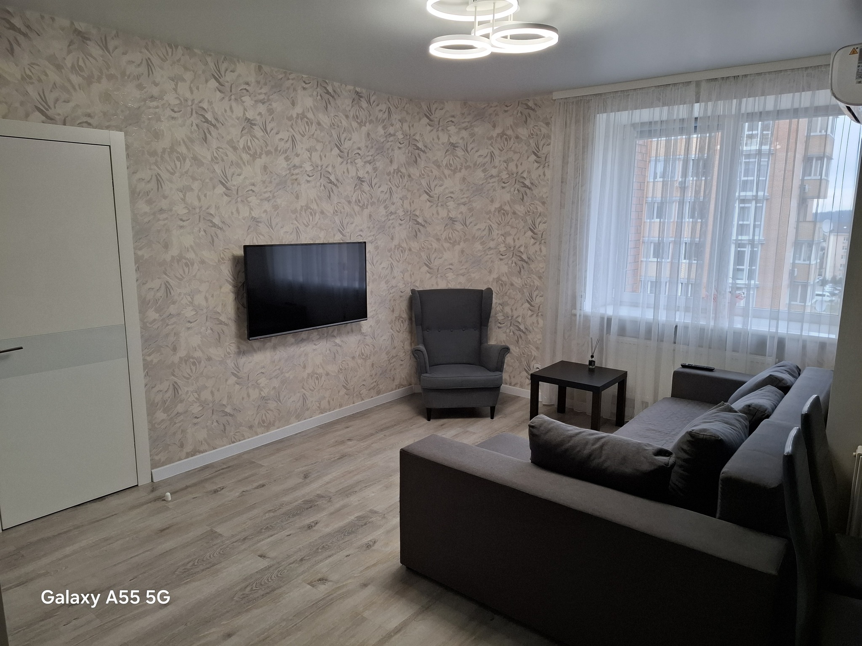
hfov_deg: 73.9
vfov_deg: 58.9
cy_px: 323
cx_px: 431
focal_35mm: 23
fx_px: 573
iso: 64
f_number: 1.8
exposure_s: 1/100
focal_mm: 5.54
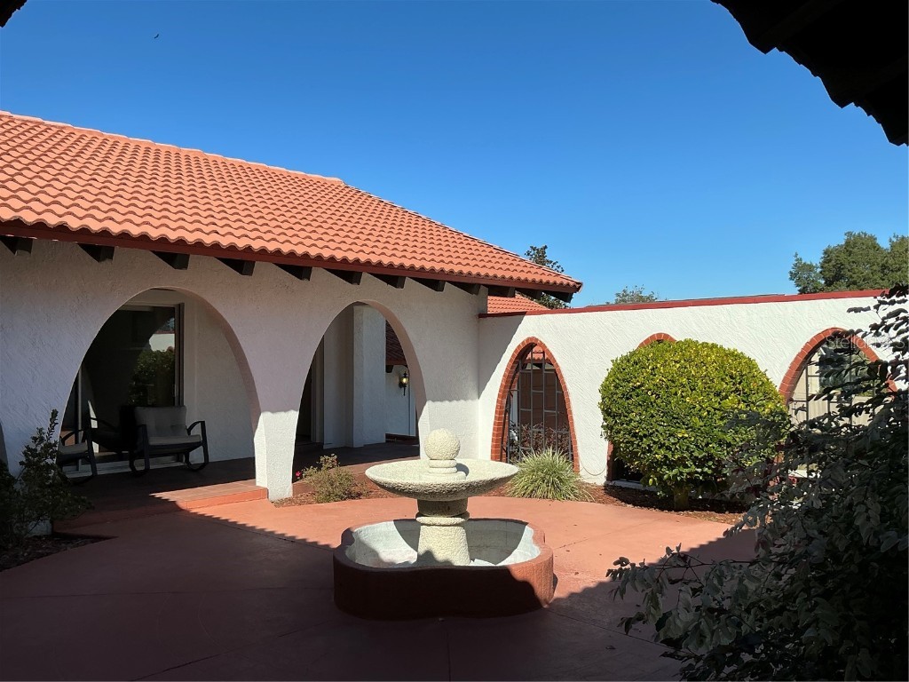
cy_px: 341
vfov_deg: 49.7
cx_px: 454
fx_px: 735
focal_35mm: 28
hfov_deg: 63.4
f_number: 1.8
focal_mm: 3
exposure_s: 1/2141
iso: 25
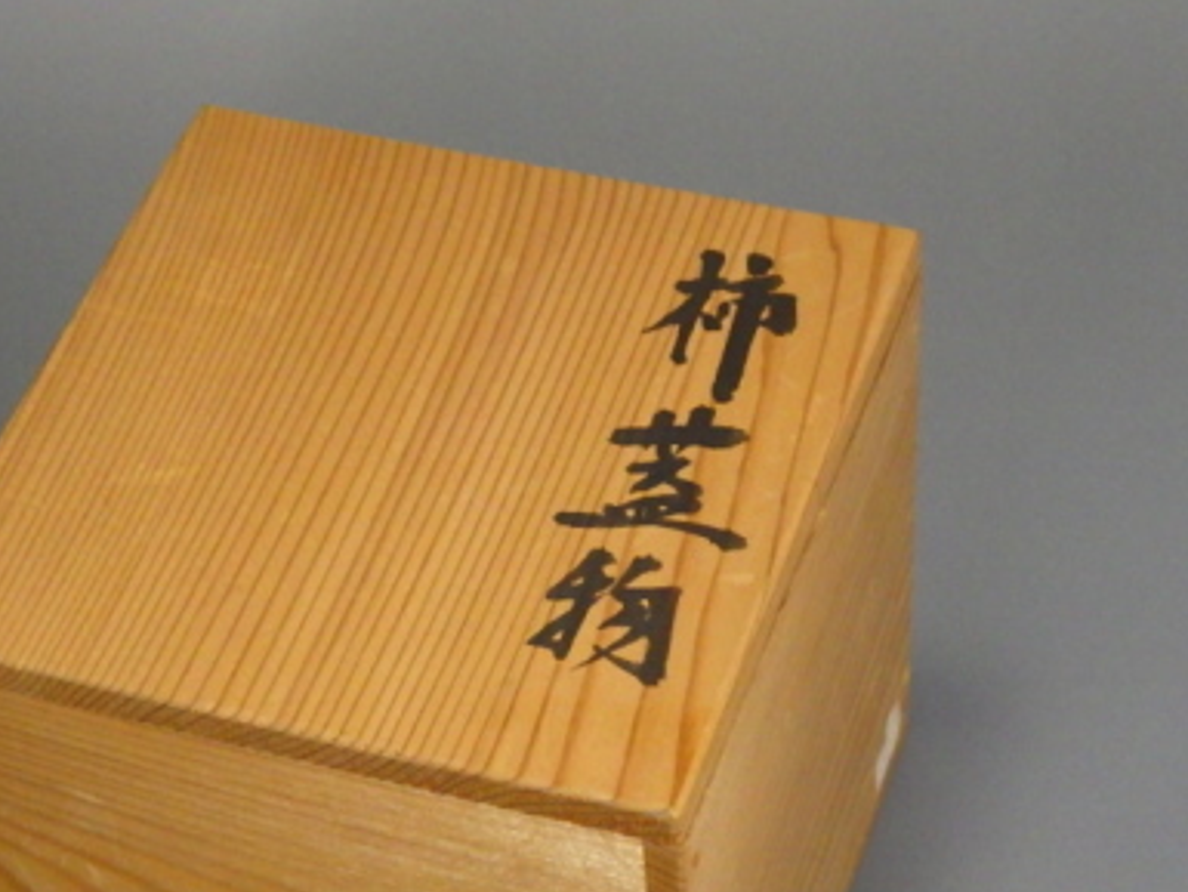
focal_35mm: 103
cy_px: 661
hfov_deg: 19.0
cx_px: 417
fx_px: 3536
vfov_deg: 14.3
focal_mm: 11.1
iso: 320
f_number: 4.6
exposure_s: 1/60
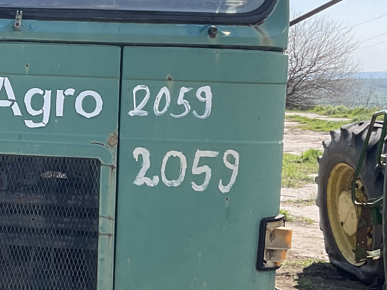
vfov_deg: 17.3
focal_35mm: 85
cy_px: 104
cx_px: -22
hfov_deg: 22.0
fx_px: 950
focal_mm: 3
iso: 16
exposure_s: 1/759
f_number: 1.8
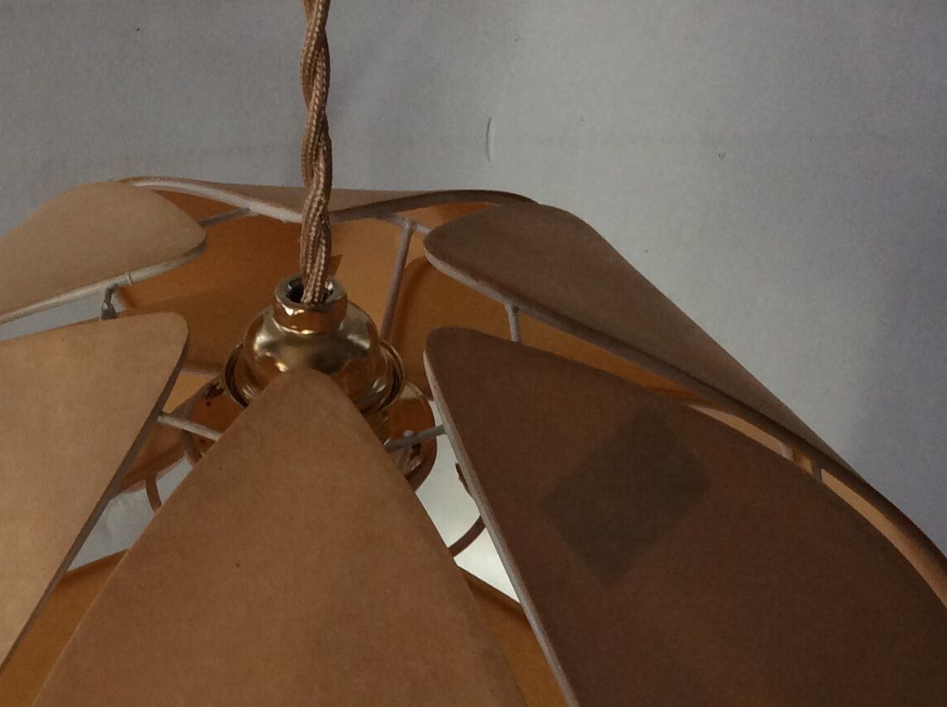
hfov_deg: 27.0
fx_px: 1966
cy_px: 783
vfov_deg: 19.5
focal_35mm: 72
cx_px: 344
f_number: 2.4
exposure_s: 1/25
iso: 64
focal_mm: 3.3
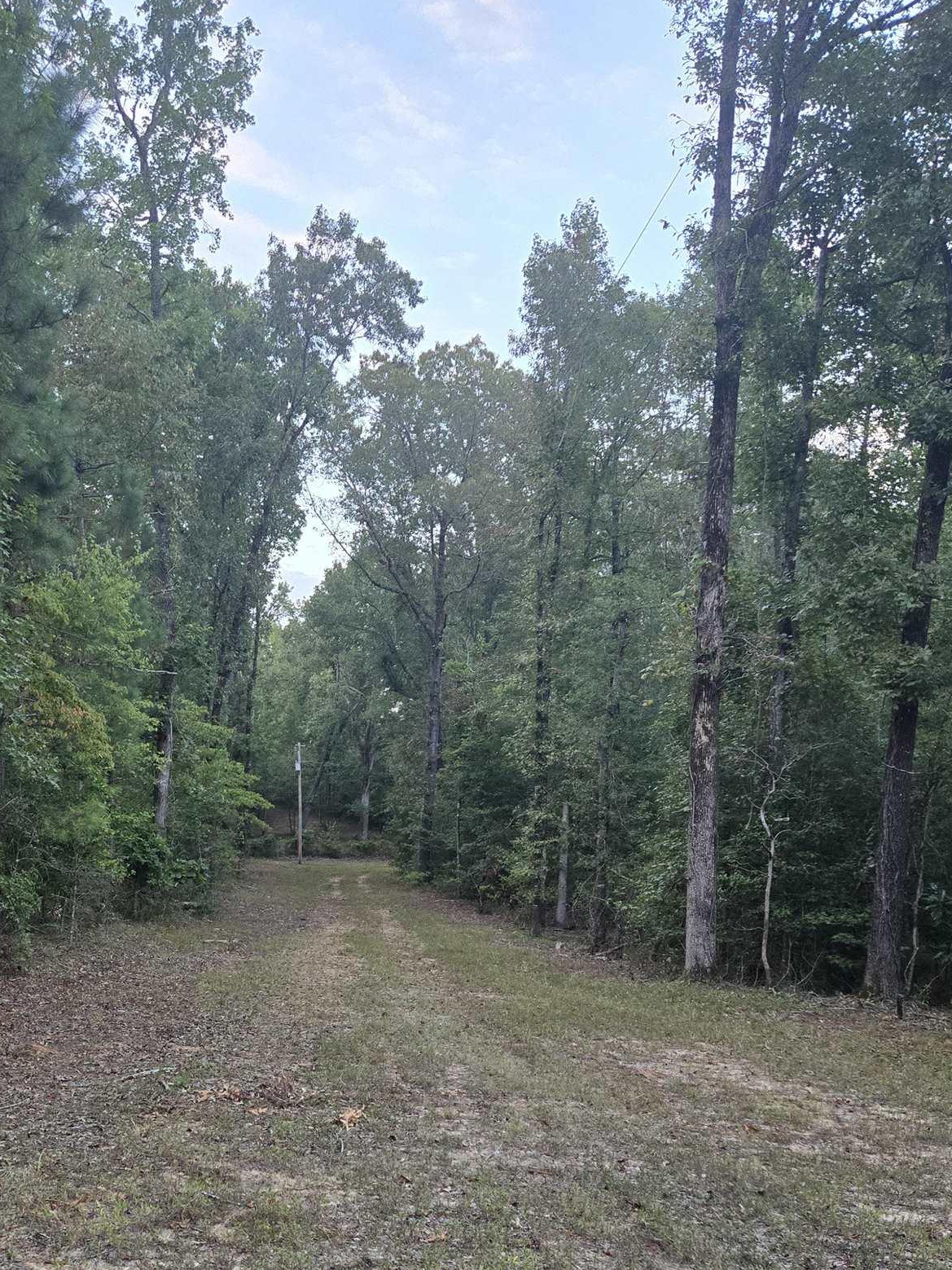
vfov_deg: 52.5
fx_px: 1247
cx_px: 318
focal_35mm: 34
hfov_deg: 41.3
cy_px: 882
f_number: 1.8
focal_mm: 5.4
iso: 200
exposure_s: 1/120
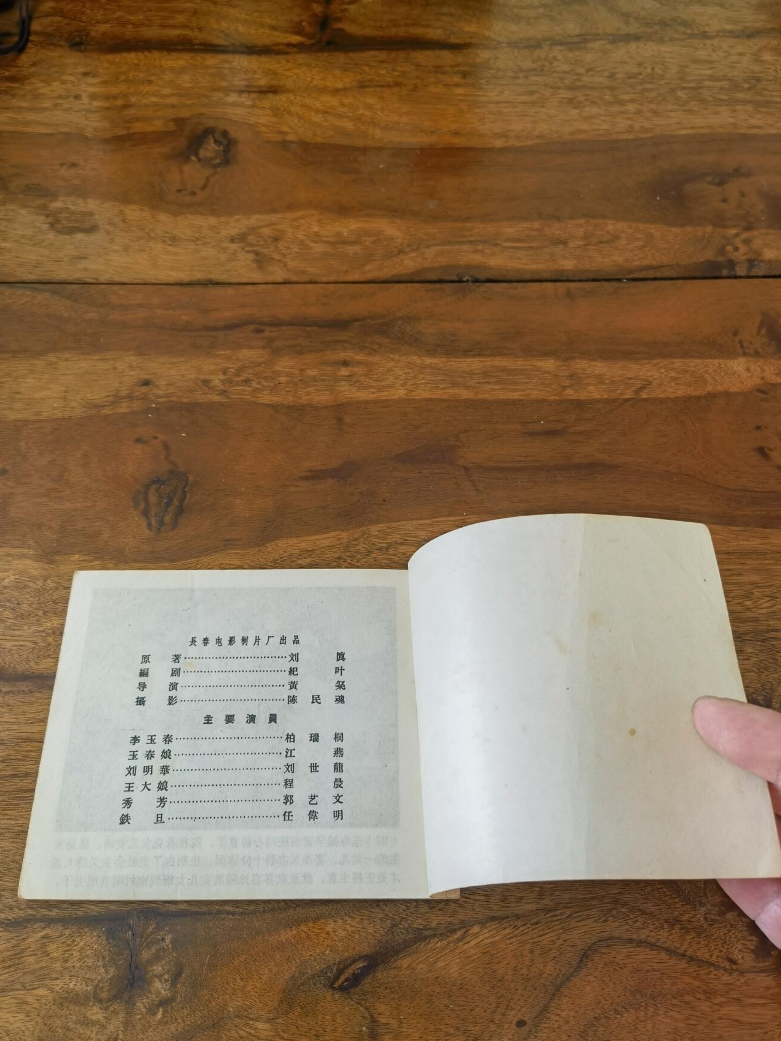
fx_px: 842
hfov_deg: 49.7
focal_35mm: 28
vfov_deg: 63.4
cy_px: 506
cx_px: 384
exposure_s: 1/120
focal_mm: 6.67
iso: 64
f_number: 1.9
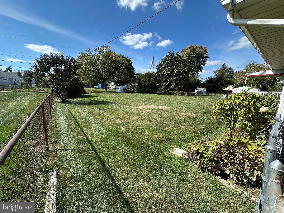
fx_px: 115
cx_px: 142
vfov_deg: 85.7
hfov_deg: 102.1
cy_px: 106
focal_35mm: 14
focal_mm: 2.22
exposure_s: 1/888
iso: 40
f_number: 2.2
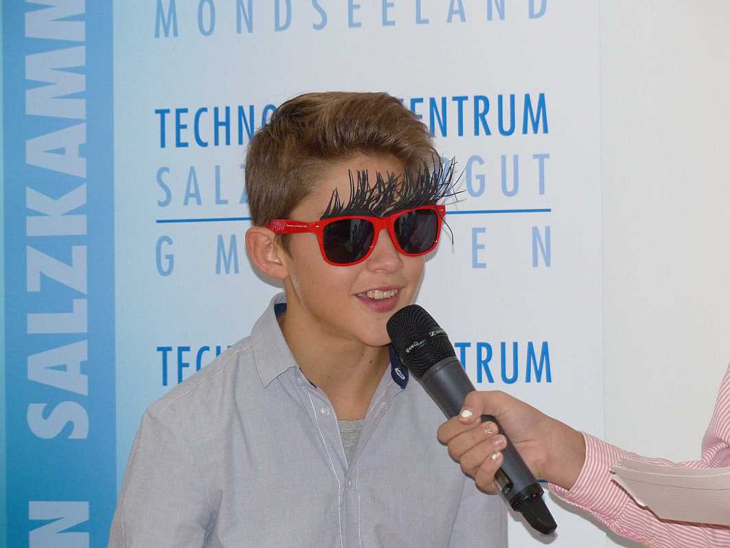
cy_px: 274
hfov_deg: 10.0
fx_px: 4175
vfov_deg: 7.5
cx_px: 365
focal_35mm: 198
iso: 500
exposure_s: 1/320
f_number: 2.8
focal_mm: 35.6
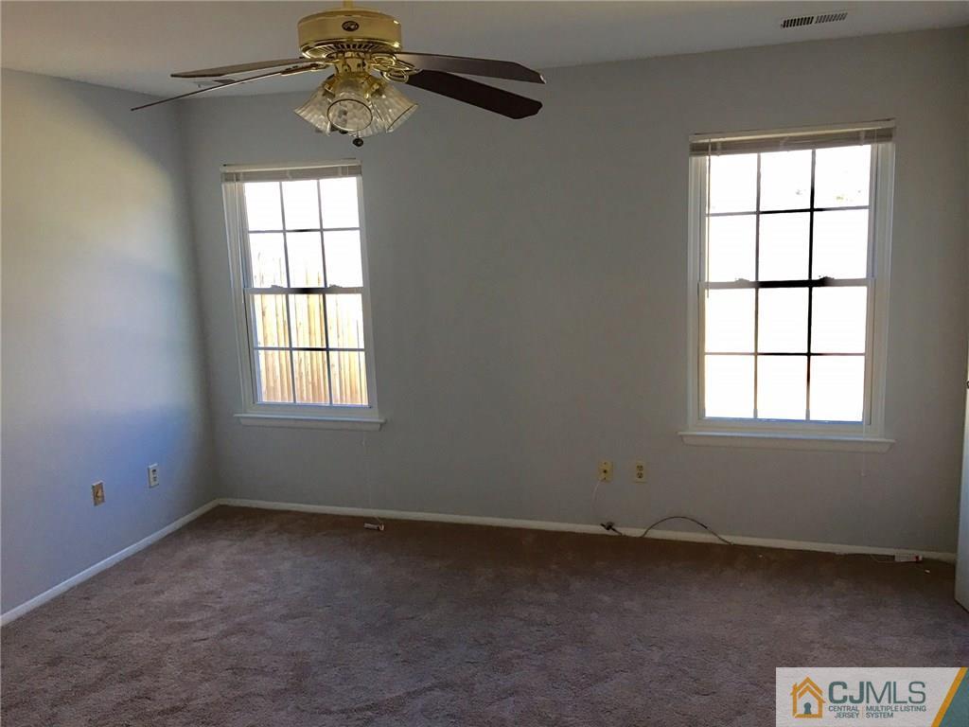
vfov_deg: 48.2
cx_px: 484
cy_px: 364
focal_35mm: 29
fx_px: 812
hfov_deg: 61.7
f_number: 2.2
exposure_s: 1/30
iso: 32
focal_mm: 4.15
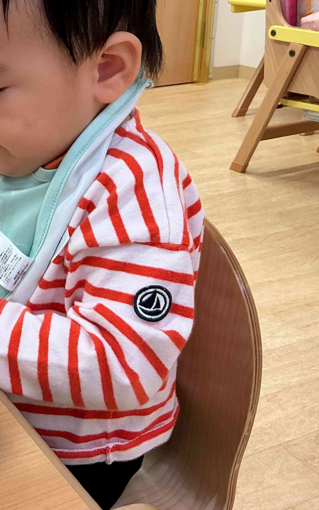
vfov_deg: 36.7
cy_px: 192
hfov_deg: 22.3
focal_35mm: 55
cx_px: -31
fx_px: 765
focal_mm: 3
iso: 40
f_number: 1.8
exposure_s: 1/60
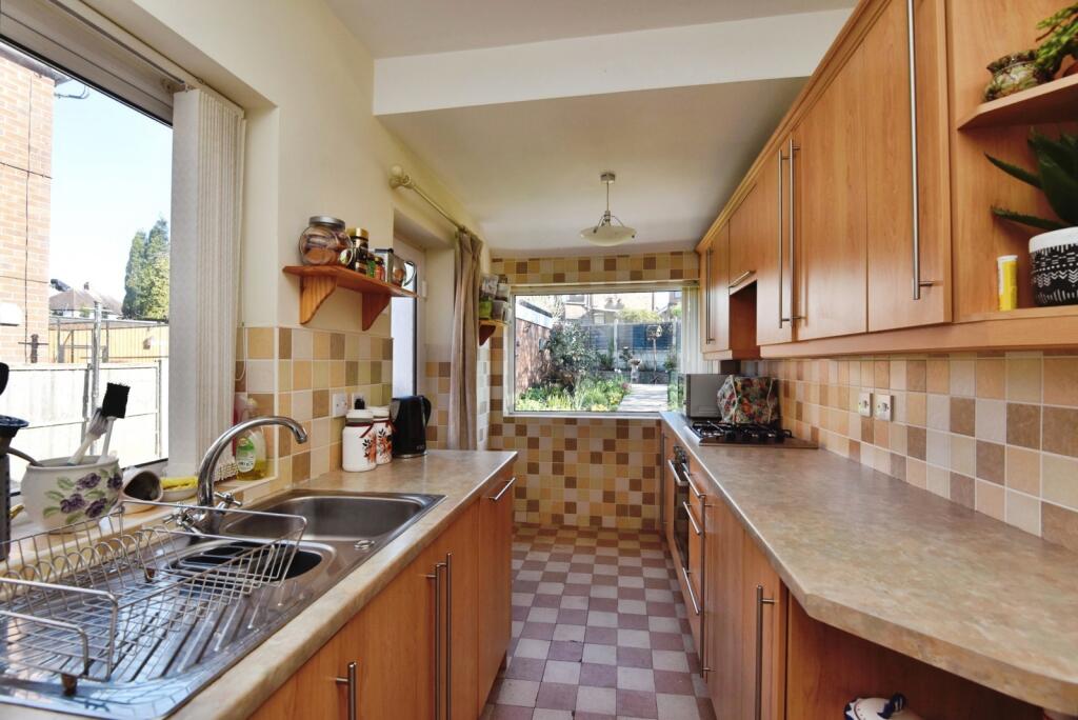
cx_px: 539
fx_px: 479
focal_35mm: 16
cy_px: 360
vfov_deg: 73.8
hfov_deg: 96.7
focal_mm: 16
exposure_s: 1/125
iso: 400
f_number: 7.1
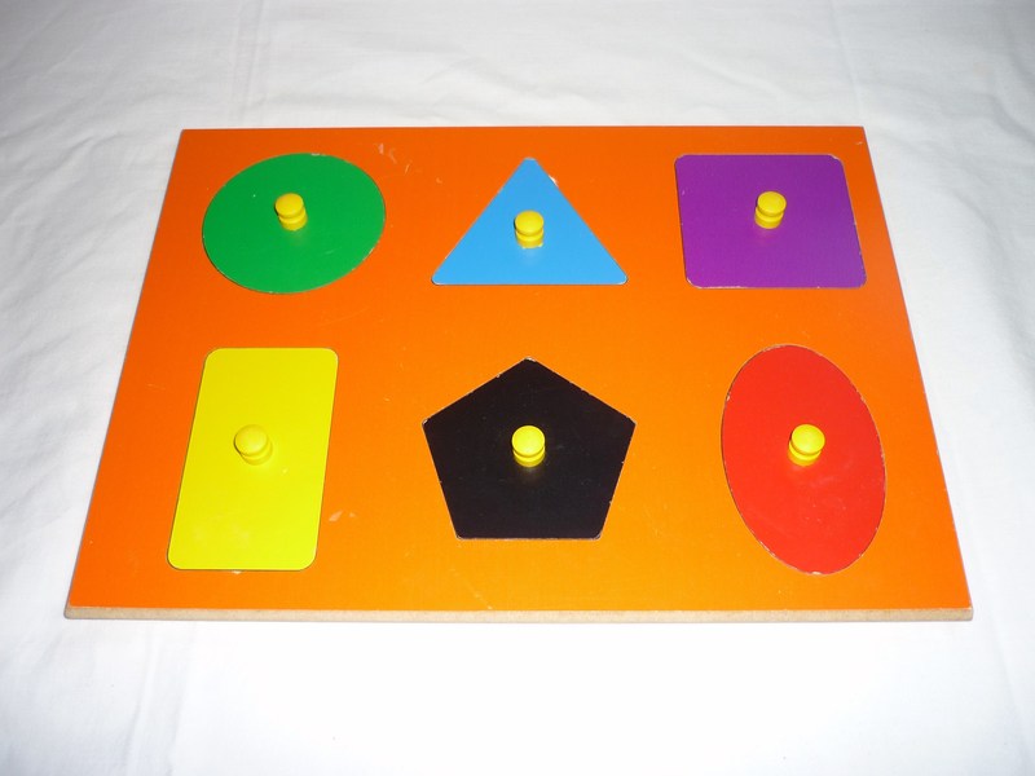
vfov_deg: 42.9
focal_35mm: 33
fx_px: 987
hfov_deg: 55.4
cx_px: 518
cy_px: 388
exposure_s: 1/30
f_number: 2.8
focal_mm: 5.5
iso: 100
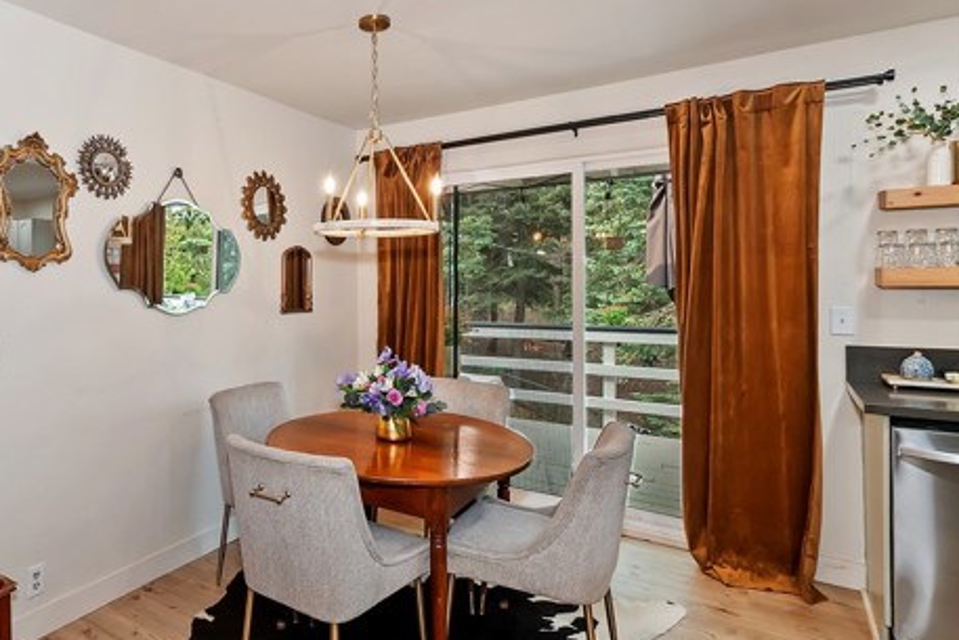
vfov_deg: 59.4
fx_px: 560
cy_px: 291
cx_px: 300
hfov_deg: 77.9
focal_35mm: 21
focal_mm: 10
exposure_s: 1/30
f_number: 8
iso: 400
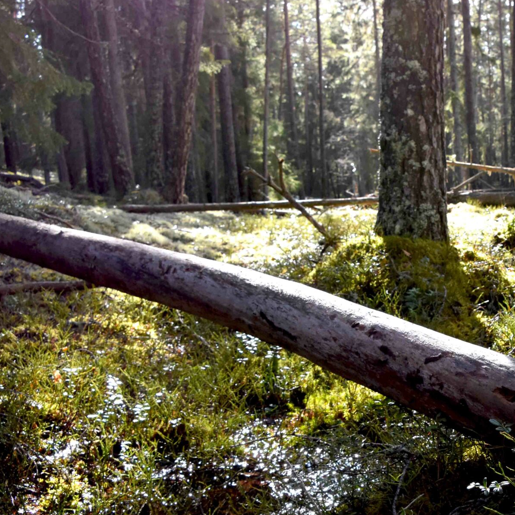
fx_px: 825
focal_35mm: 49
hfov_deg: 32.2
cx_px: 503
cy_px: 322
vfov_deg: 34.5
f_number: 8
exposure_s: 1/250
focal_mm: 18
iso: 800
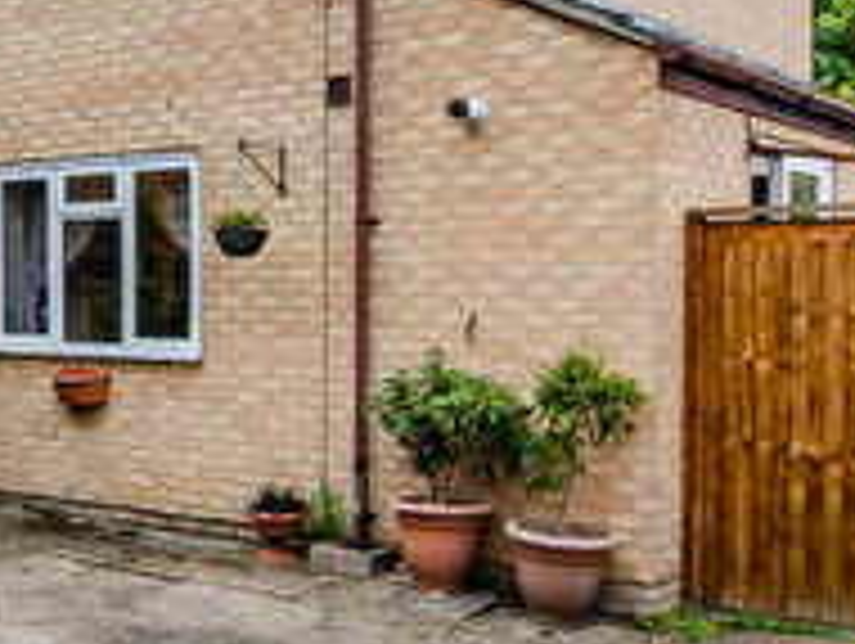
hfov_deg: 34.5
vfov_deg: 27.6
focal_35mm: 53
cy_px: 295
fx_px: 1311
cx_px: 122
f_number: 7.1
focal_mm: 10
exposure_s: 1/200
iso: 200
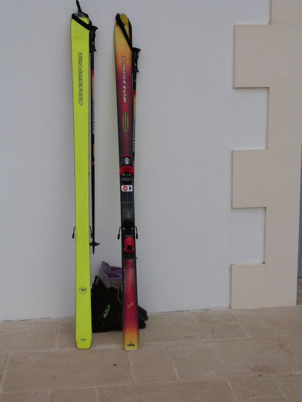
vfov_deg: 38.9
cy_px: 201
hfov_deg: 29.7
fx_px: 570
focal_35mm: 49
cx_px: 151
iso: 100
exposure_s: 1/320
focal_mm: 8.7
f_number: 5.6
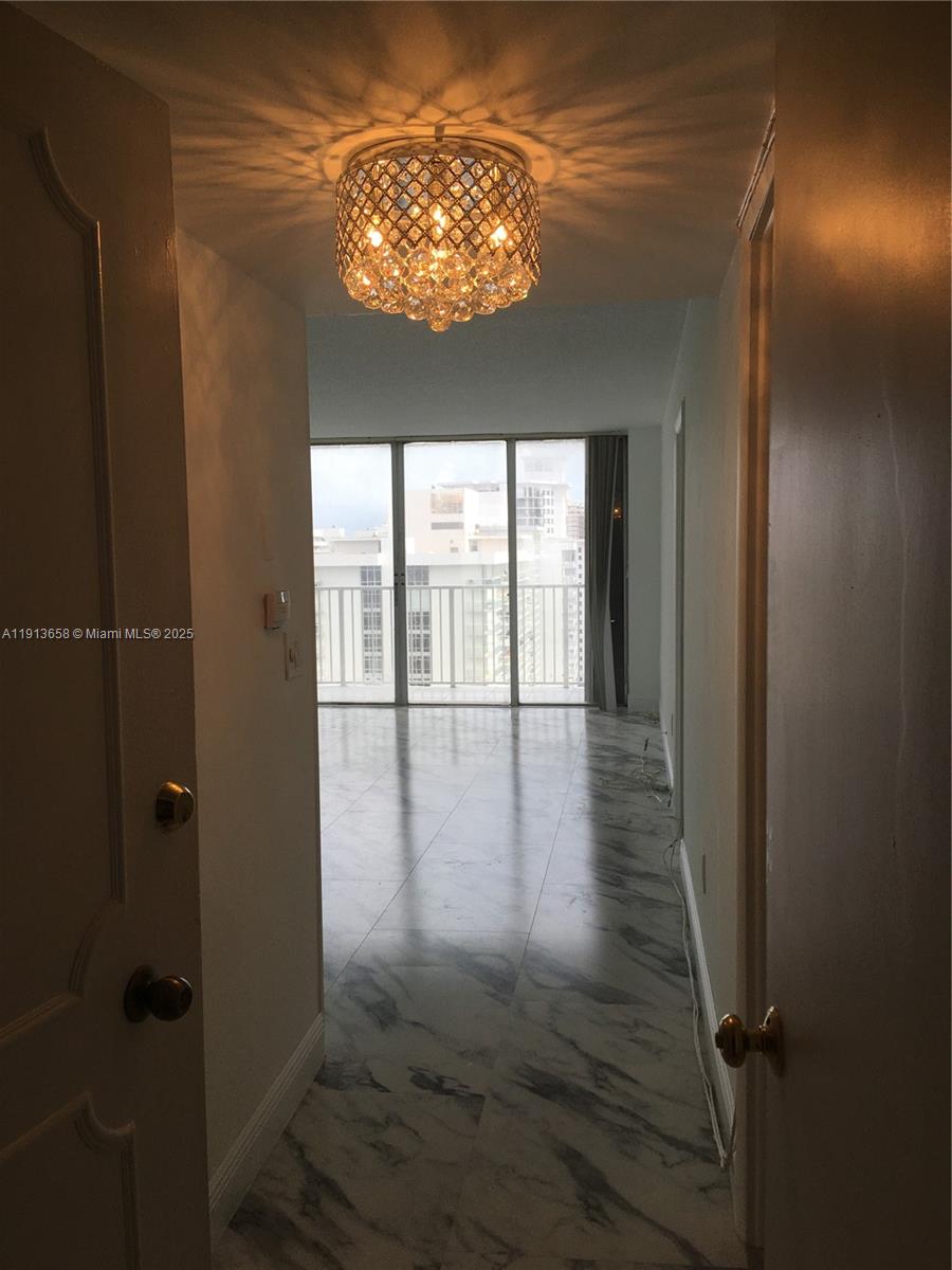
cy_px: 635
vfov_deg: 61.7
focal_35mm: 29
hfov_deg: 48.2
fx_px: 1063
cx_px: 476
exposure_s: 1/237
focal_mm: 4.15
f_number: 2.2
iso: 25
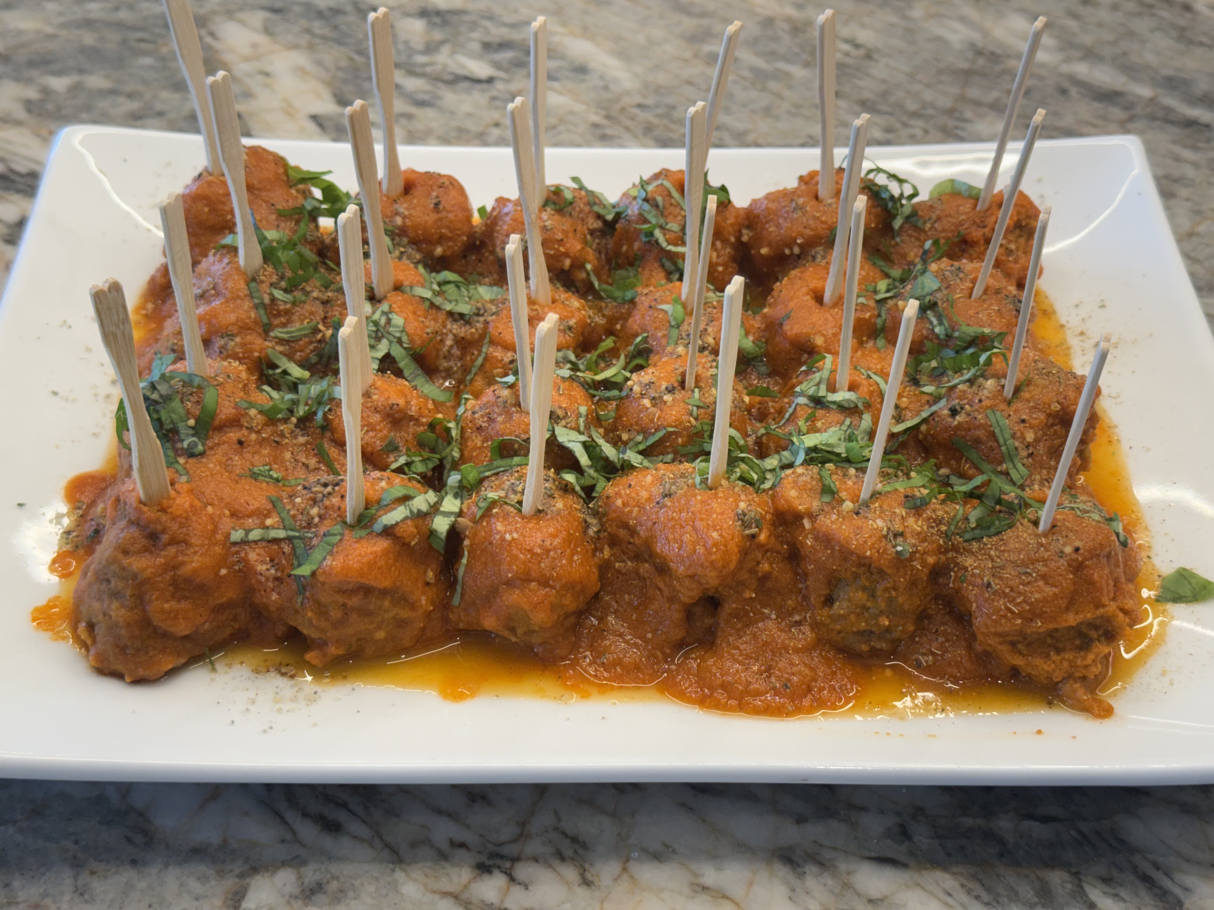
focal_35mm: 48
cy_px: 455
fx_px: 1683
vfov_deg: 30.3
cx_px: 607
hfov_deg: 39.7
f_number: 1.78
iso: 80
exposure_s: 1/120
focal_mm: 6.76
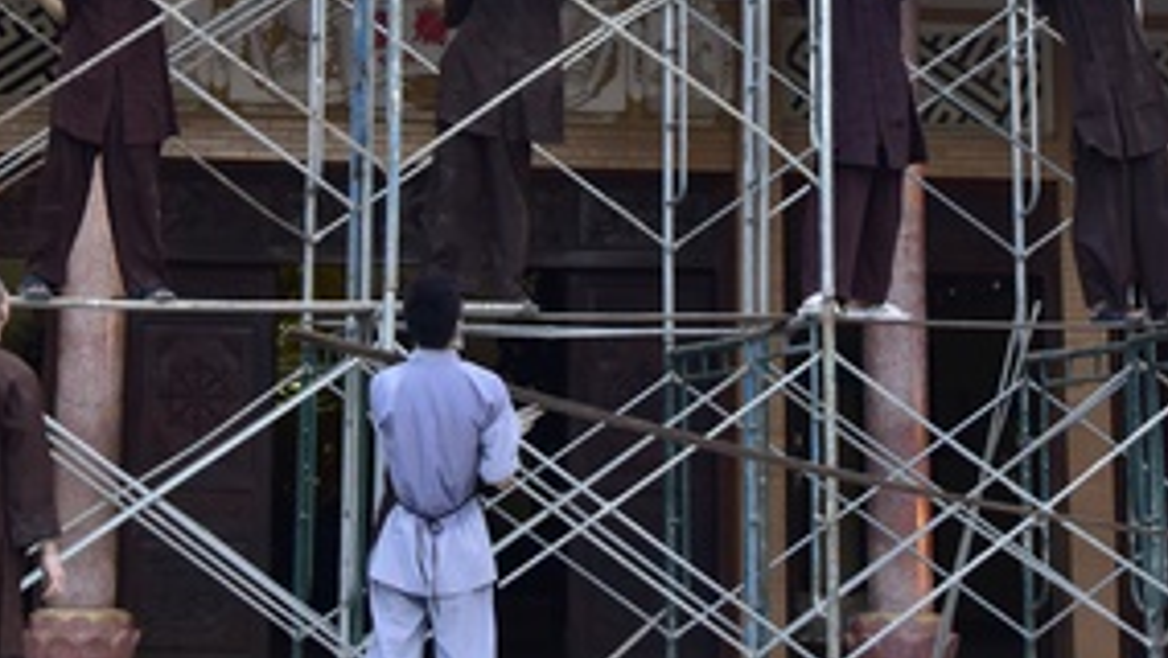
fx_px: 2819
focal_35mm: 91
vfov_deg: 12.8
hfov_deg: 23.4
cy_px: -214
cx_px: 568
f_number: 5.6
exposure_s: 1/80
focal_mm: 38
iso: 640
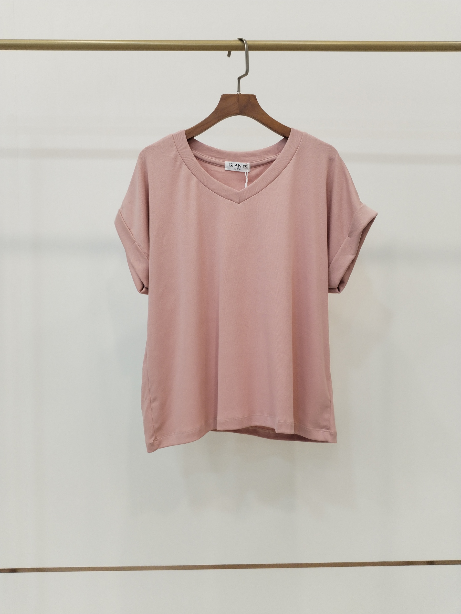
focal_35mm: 29
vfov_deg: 61.7
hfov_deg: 48.2
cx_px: 230
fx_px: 515
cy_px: 307
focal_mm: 4.75
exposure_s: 1/60
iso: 366
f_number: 1.8
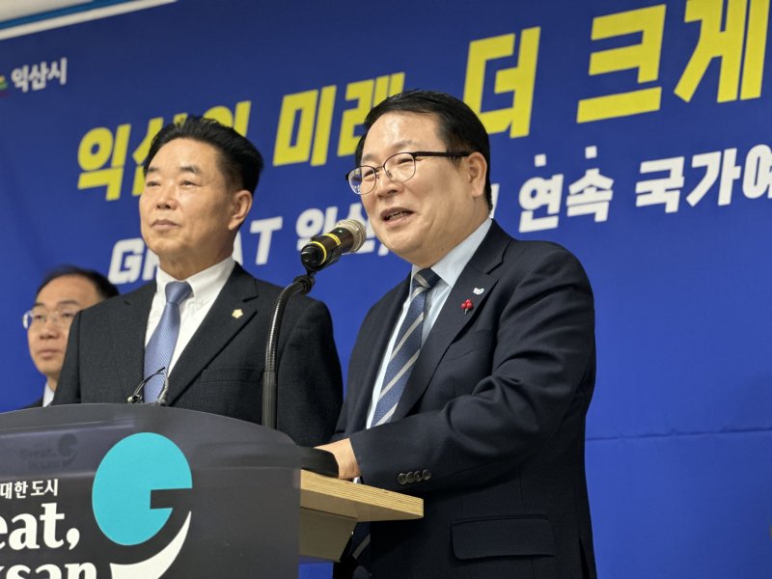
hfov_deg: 25.3
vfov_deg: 19.1
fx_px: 1717
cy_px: 290
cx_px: 386
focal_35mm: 77
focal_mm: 9
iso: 250
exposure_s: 1/40
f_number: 2.8
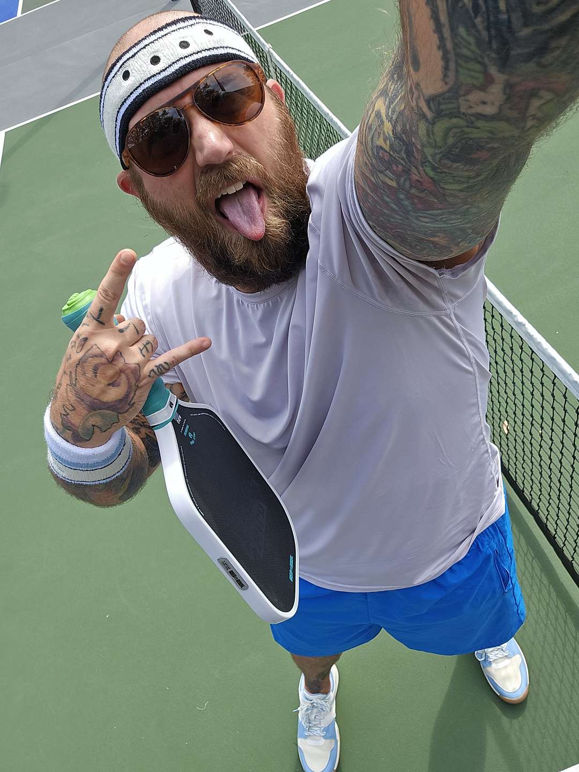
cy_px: 386
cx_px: 290
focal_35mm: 25
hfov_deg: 54.9
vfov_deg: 69.4
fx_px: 558
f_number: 2.2
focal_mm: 3.3
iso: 25
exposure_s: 1/329
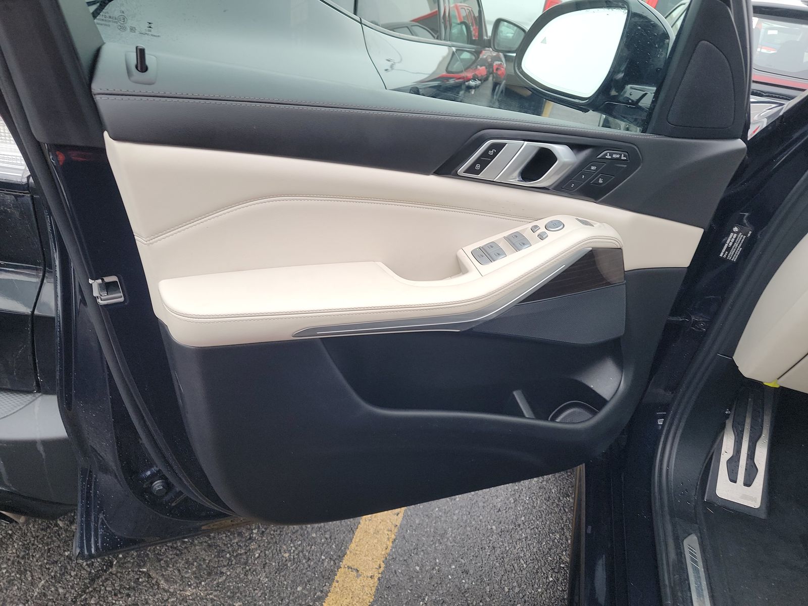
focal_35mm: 24
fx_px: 560
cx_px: 404
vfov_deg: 56.8
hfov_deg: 71.6
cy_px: 303
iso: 115
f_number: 1.8
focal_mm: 6.7
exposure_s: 1/59
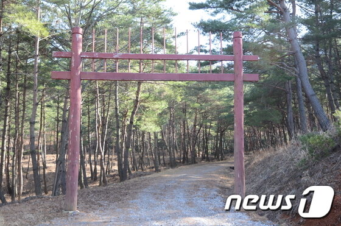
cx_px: 170
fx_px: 369
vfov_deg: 34.1
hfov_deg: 49.6
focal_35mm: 39
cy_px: 113
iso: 250
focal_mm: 26
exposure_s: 1/125
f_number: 4.5
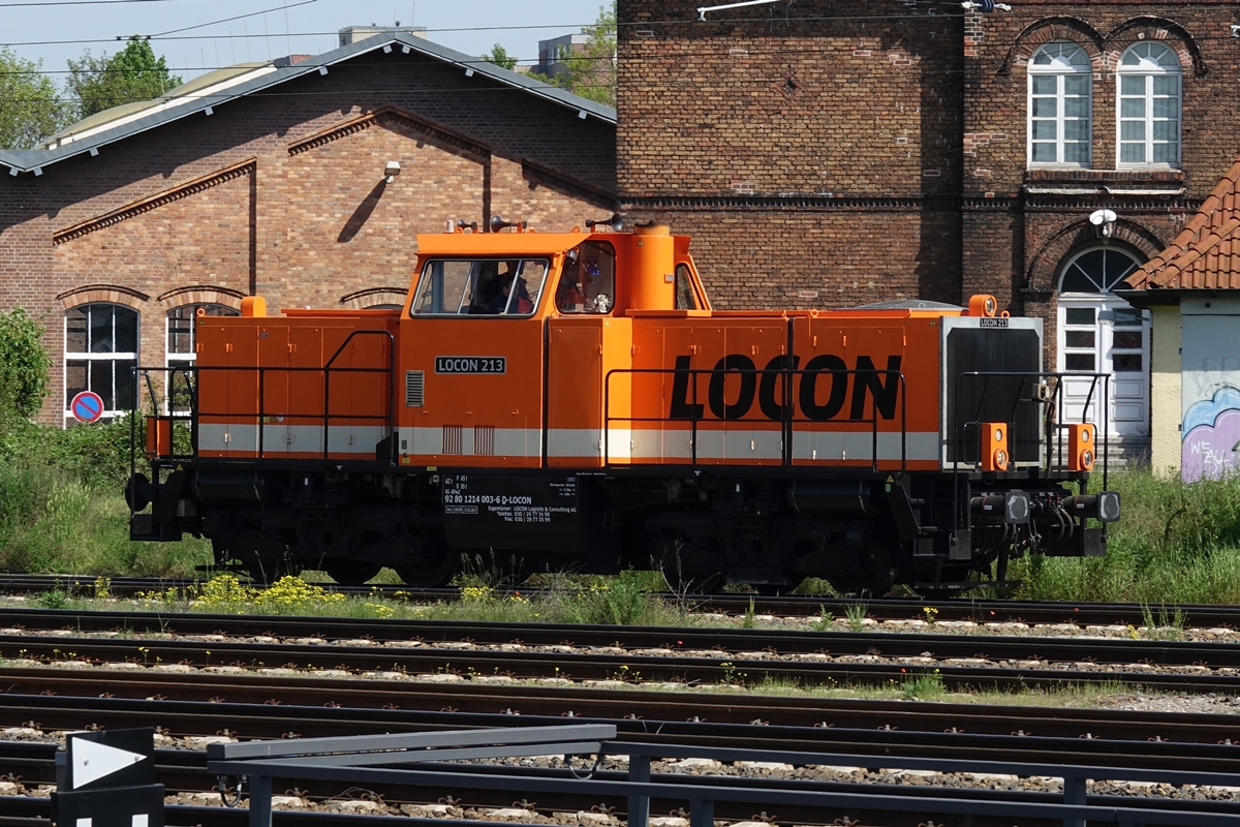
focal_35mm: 154
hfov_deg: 13.3
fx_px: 5304
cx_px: 620
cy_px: 414
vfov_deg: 8.9
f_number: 8
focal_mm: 56.39
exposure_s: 1/200
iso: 100
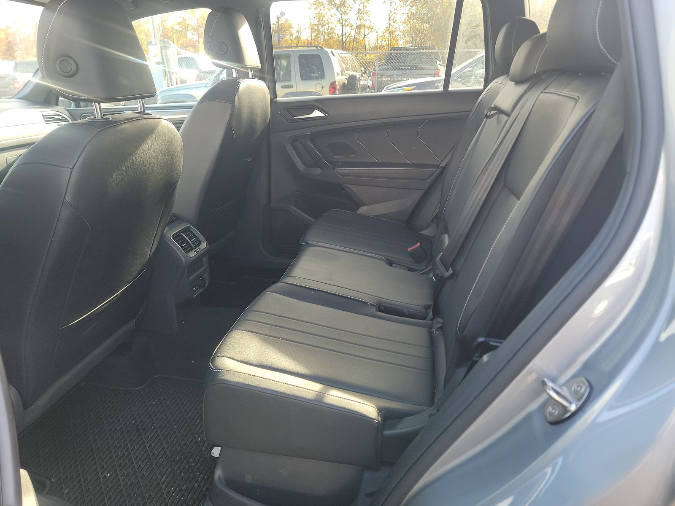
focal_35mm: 24
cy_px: 253
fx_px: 468
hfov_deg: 71.6
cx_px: 338
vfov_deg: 56.8
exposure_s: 1/59
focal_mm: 6.7
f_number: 1.8
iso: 80
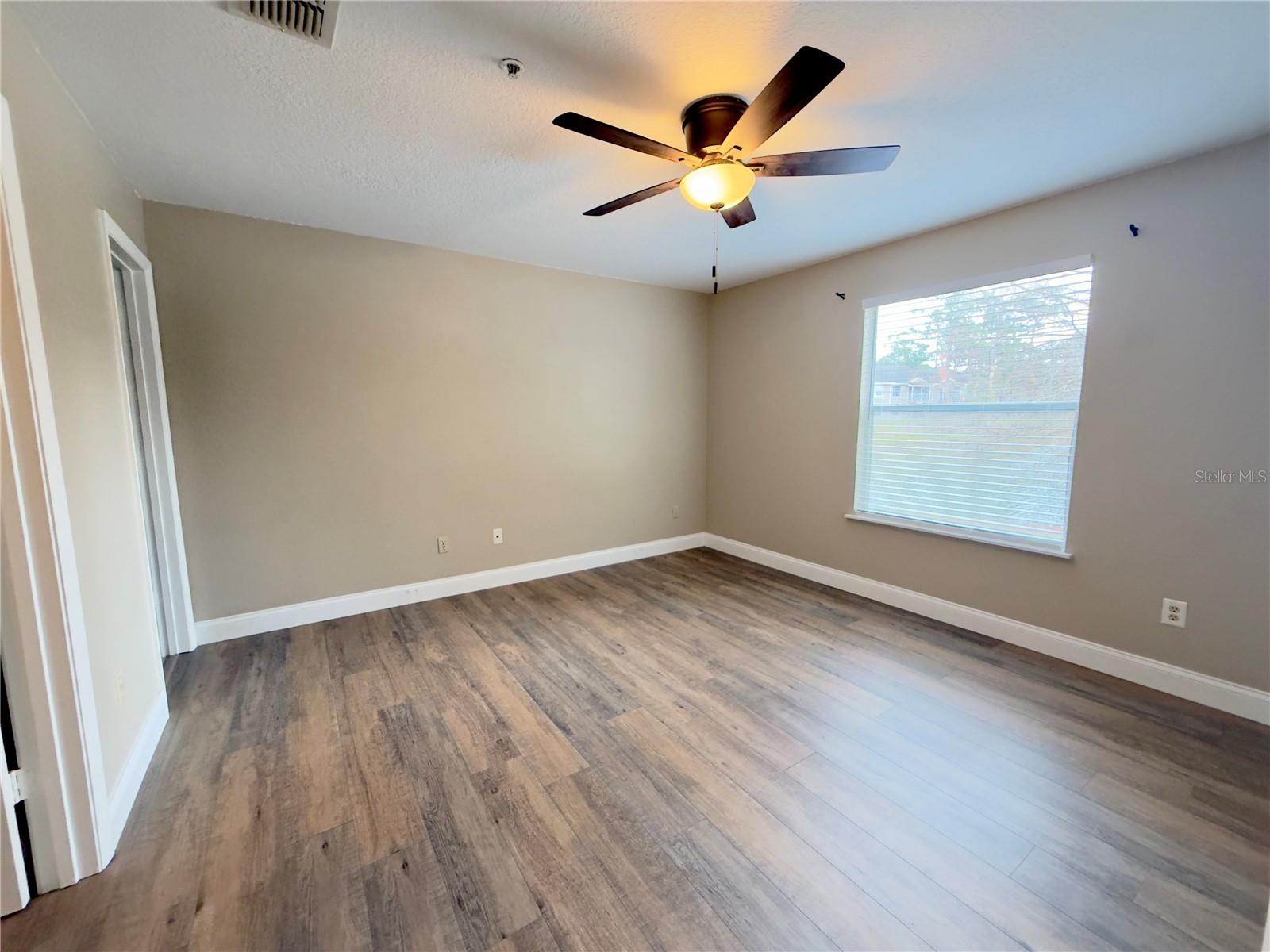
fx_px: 514
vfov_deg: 85.7
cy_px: 476
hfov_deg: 102.1
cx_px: 635
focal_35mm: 14
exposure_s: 1/60
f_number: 2.2
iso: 640
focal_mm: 2.22
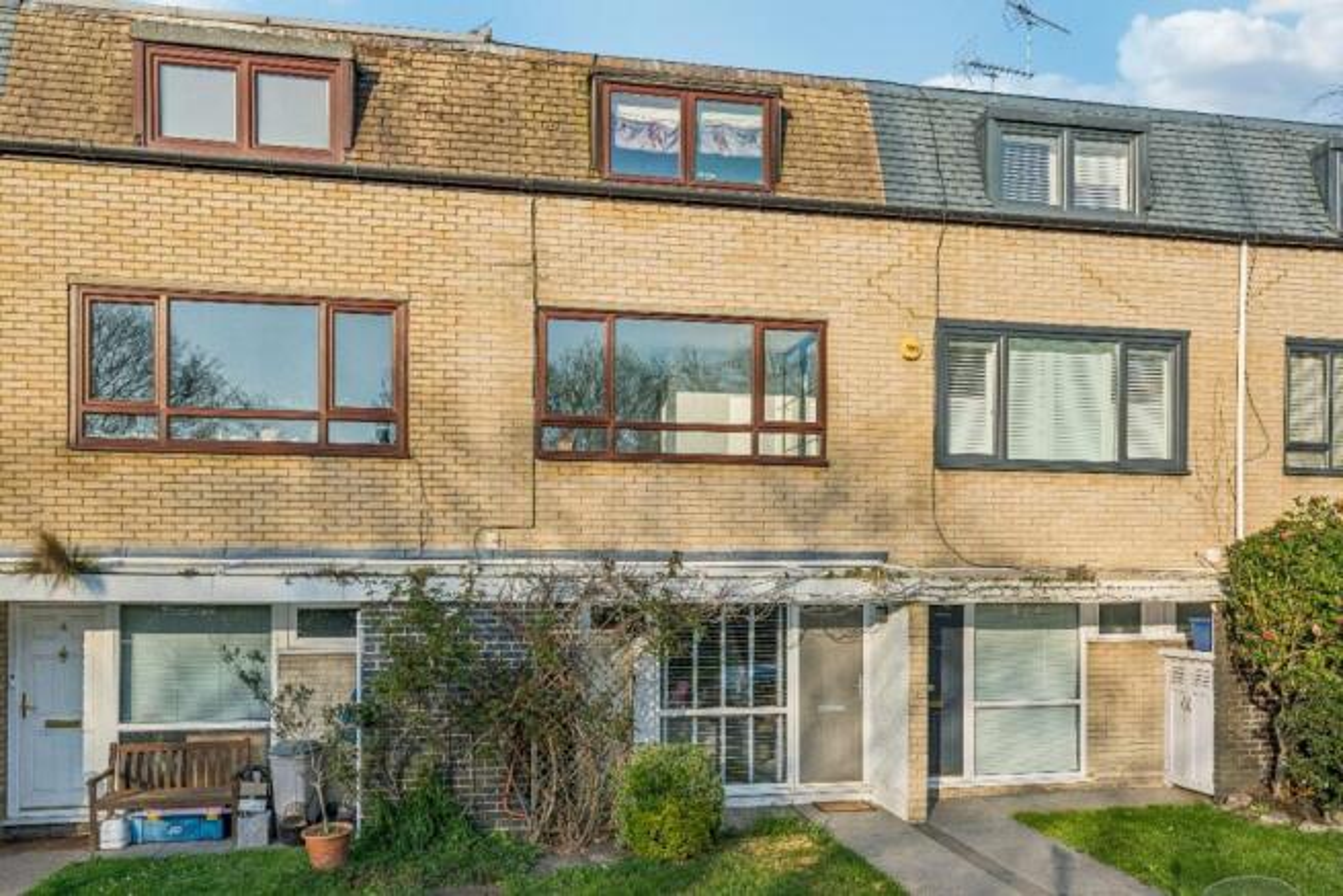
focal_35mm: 24
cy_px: 448
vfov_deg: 53.2
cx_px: 672
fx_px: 895
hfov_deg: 73.7
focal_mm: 24
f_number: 8
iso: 400
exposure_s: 1/1000
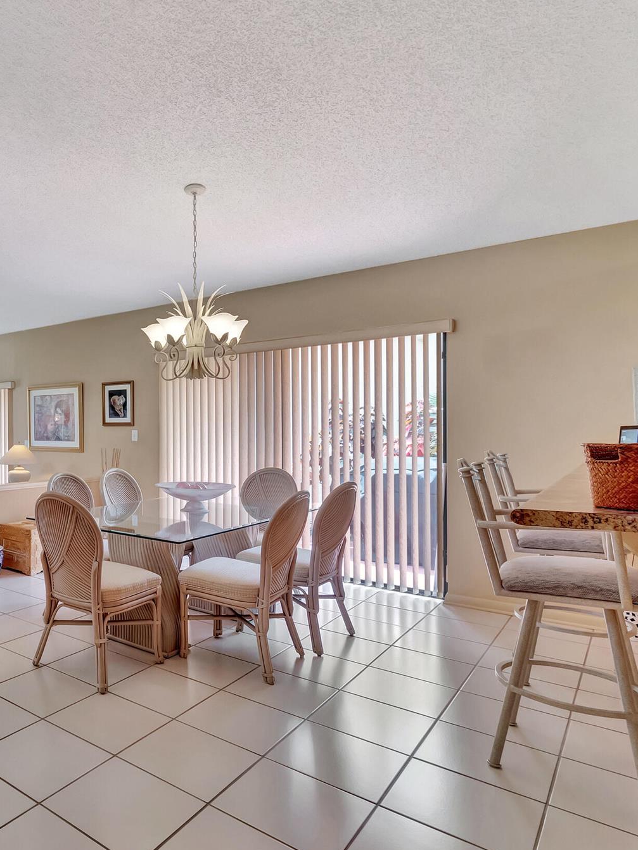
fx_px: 540
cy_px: 429
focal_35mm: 22
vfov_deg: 76.4
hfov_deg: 53.2
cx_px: 60
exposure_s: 1/20
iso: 1000
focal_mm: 10
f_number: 8
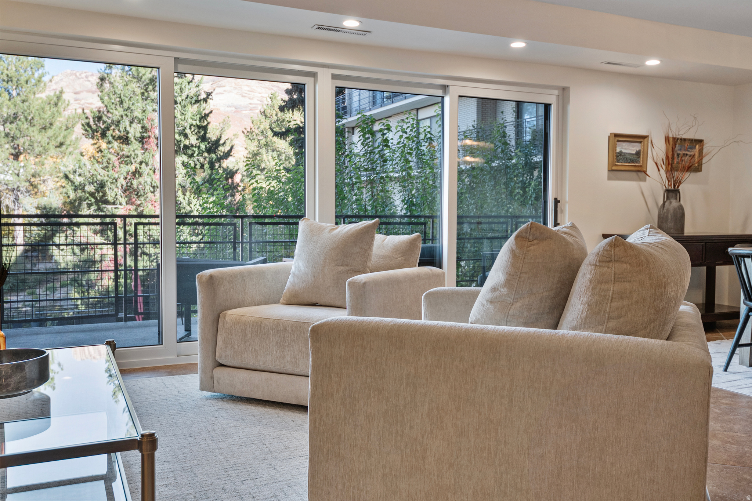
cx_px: 376
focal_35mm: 32
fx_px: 668
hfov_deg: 58.7
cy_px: 250
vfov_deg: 41.1
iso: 800
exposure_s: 1/15
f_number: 8
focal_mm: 32
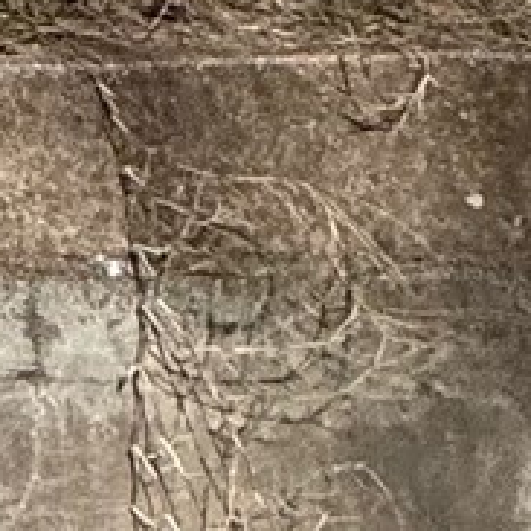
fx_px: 2256
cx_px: -1547
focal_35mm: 130
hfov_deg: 8.2
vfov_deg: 10.2
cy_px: -1018
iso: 64
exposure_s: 1/6173
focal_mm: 2.22
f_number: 2.2
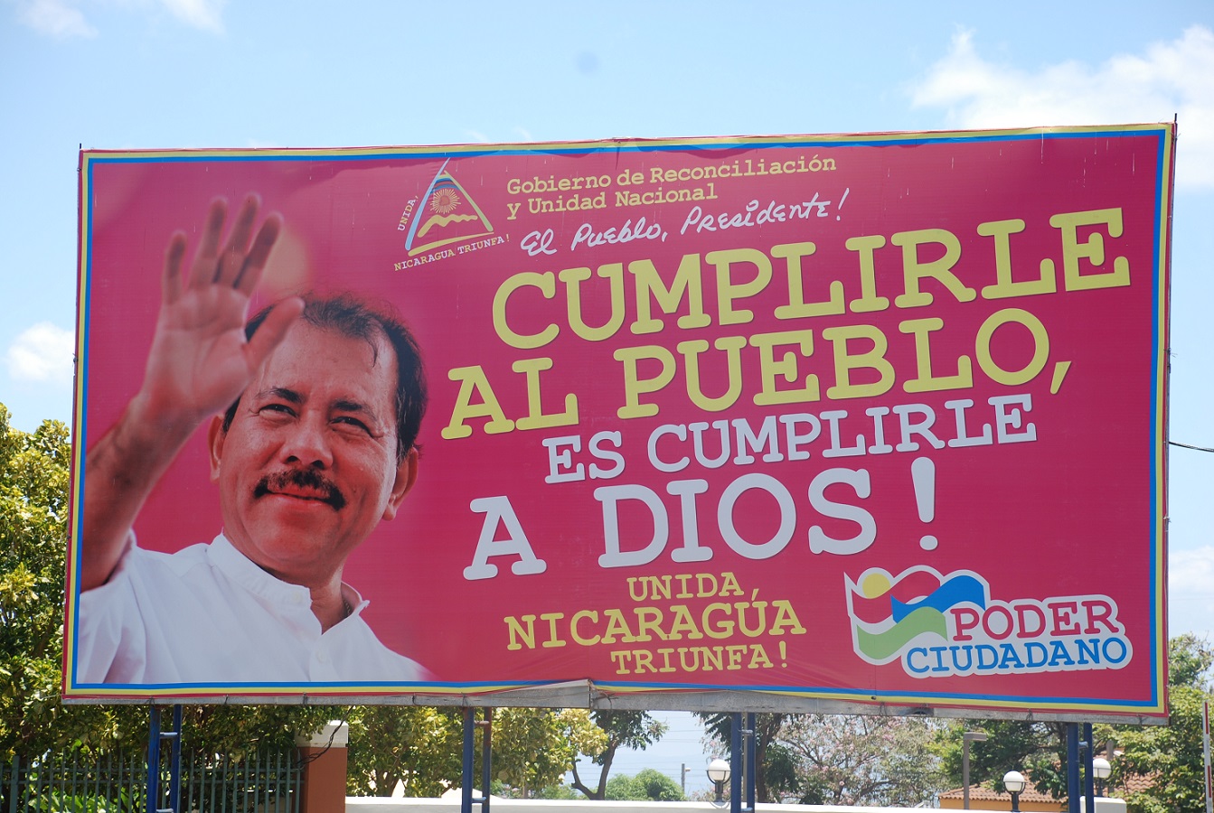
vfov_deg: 11.5
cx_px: 607
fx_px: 4053
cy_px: 406
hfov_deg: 17.0
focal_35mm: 120
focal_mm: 80
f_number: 5.6
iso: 125
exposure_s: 1/250
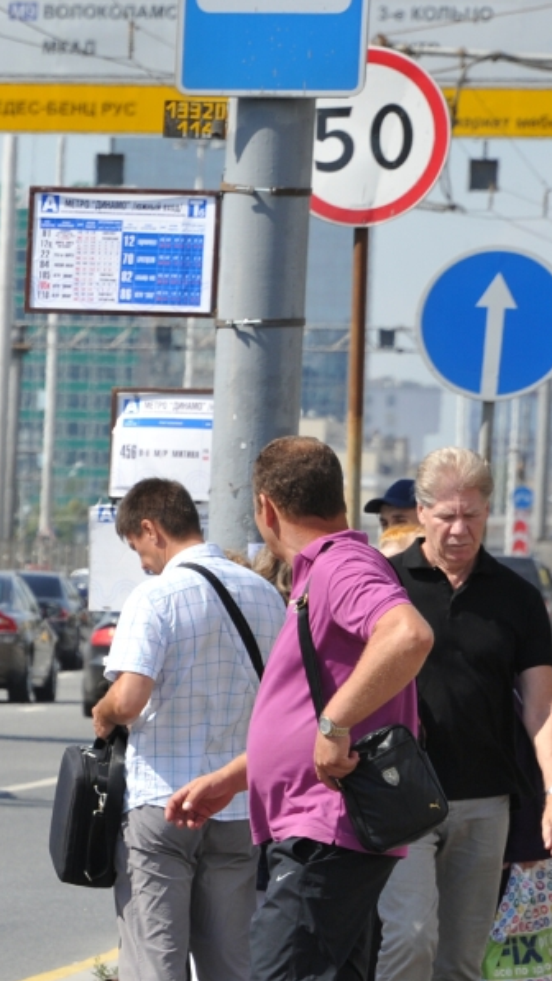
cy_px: 646
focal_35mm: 449
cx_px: -345
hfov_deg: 2.7
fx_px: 11678
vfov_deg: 4.8
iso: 640
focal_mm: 200
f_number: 10
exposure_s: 1/400
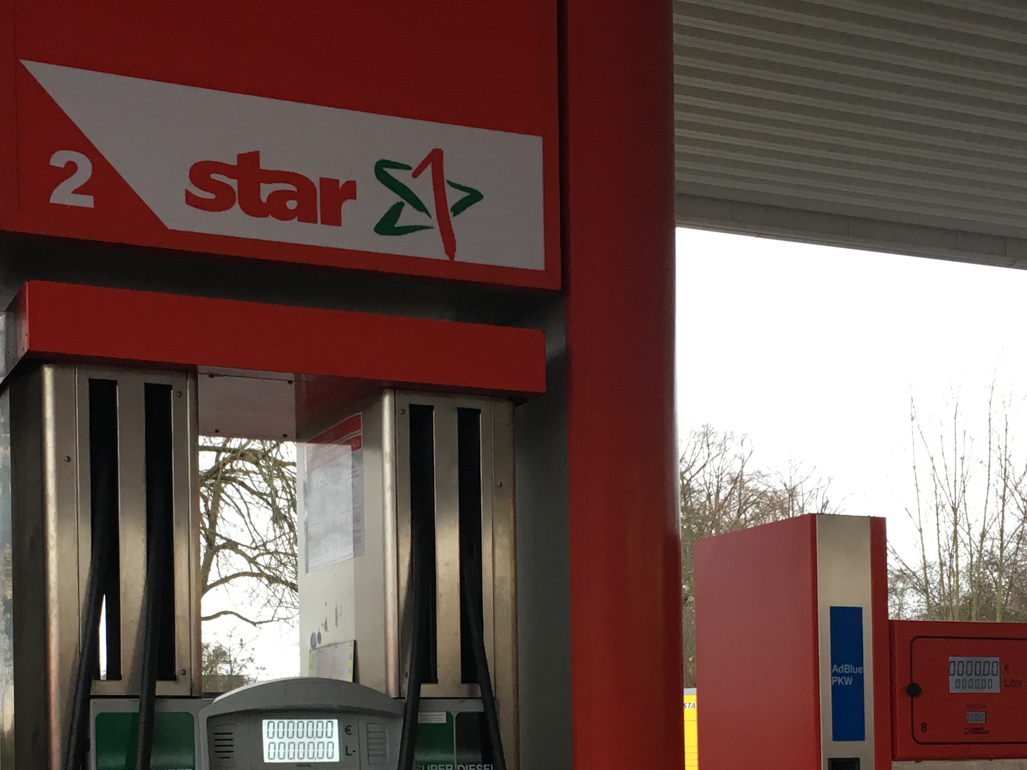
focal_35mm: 59
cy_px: 782
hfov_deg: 32.7
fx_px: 1750
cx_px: 441
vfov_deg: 23.7
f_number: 2.2
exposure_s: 1/33
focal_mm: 4.15
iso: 40
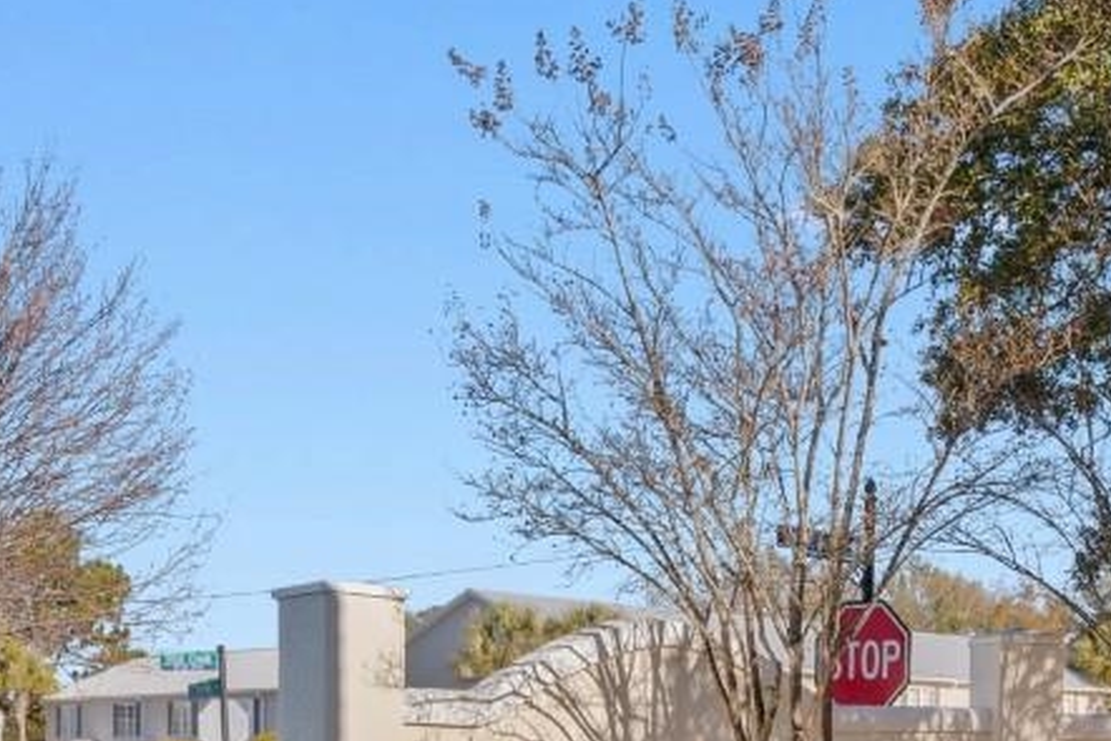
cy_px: 738
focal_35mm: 55
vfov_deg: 23.6
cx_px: 638
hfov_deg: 36.2
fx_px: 1698
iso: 100
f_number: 5.6
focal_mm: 10
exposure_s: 1/125
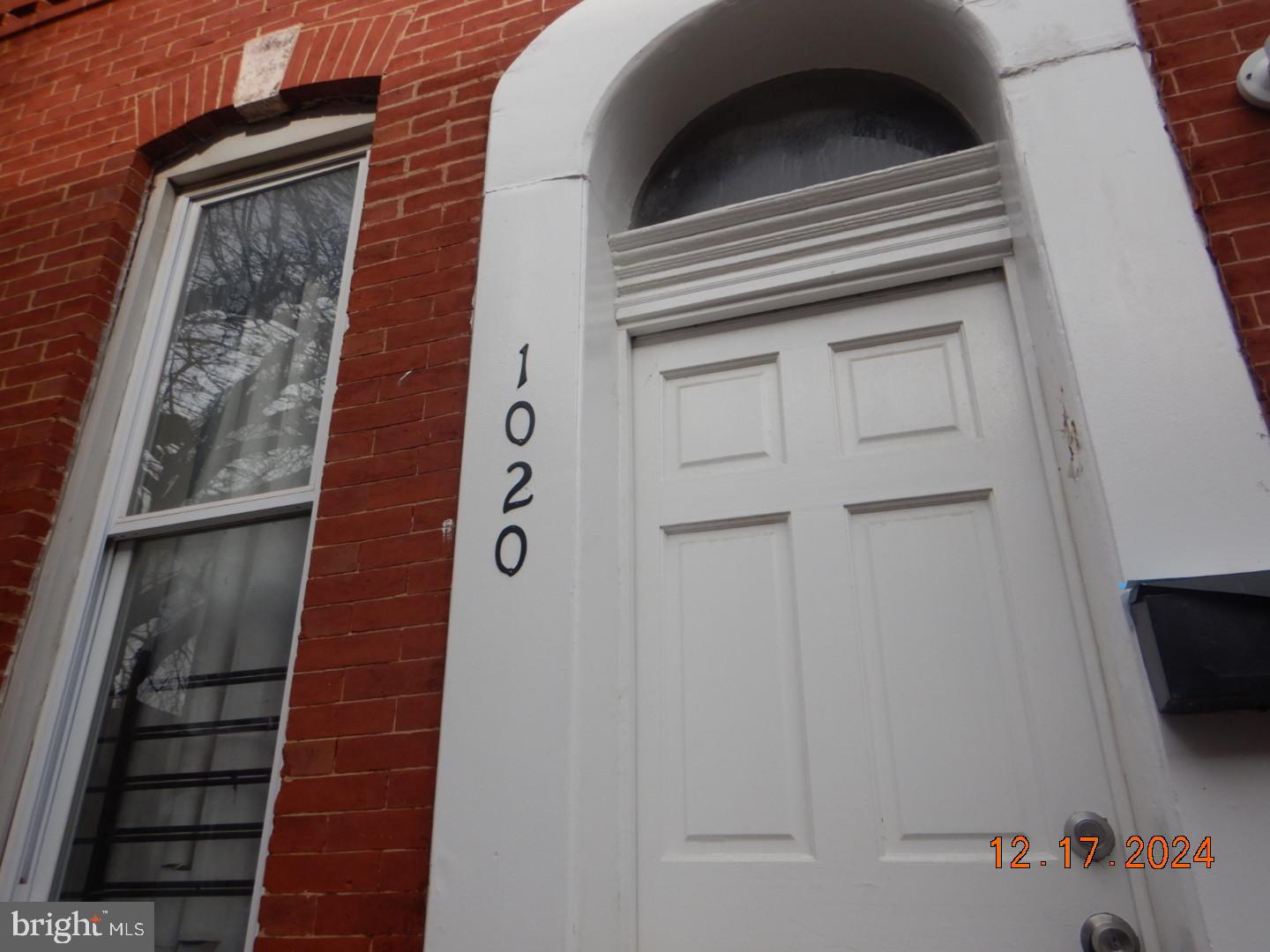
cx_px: 635
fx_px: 881
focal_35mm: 24
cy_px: 476
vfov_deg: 56.8
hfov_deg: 71.6
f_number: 2.8
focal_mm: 4.3
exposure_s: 1/1250
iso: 125
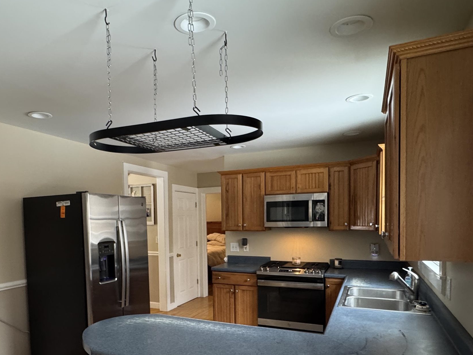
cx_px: 198
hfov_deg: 66.9
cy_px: 240
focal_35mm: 26
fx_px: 355
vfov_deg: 52.0
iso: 400
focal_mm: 2.22
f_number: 2.2
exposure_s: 1/60
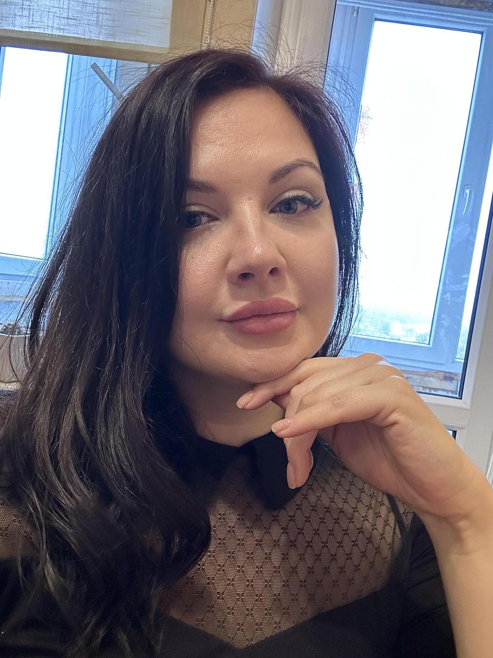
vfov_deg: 60.0
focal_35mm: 30
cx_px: 246
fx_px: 570
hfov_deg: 46.8
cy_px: 329
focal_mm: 2.69
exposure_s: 1/33
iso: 250
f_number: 1.9
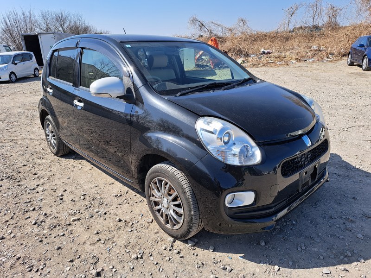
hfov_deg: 71.6
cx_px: 186
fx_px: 257
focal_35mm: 24
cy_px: 139
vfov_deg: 56.8
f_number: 1.8
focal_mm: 5.23
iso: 50
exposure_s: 1/1098
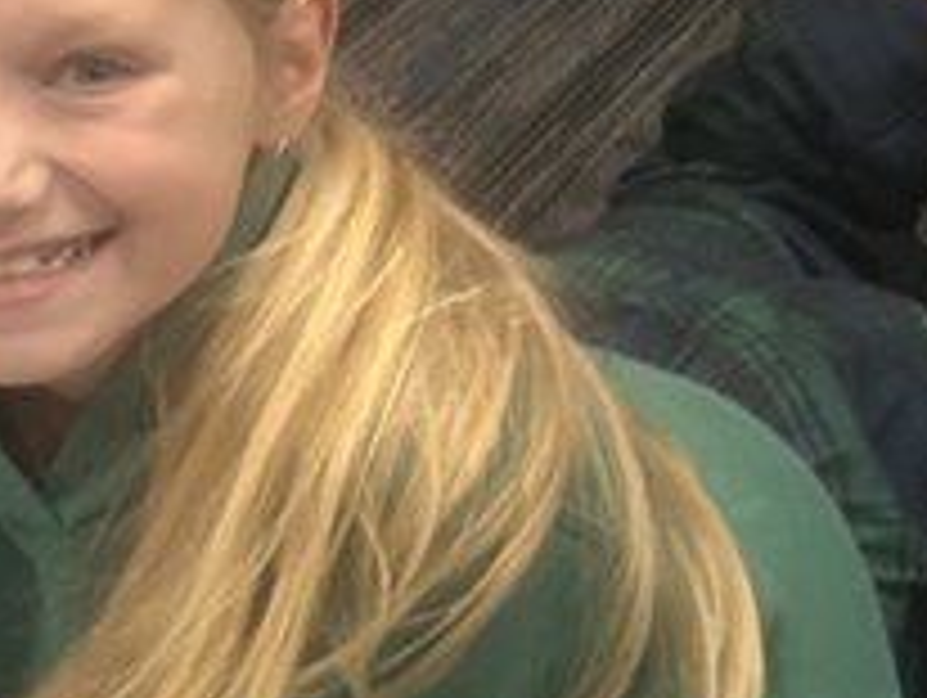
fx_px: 3459
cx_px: -986
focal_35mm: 129
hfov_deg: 13.0
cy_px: 549
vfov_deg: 11.5
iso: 250
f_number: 1.5
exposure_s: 1/60
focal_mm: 5.7
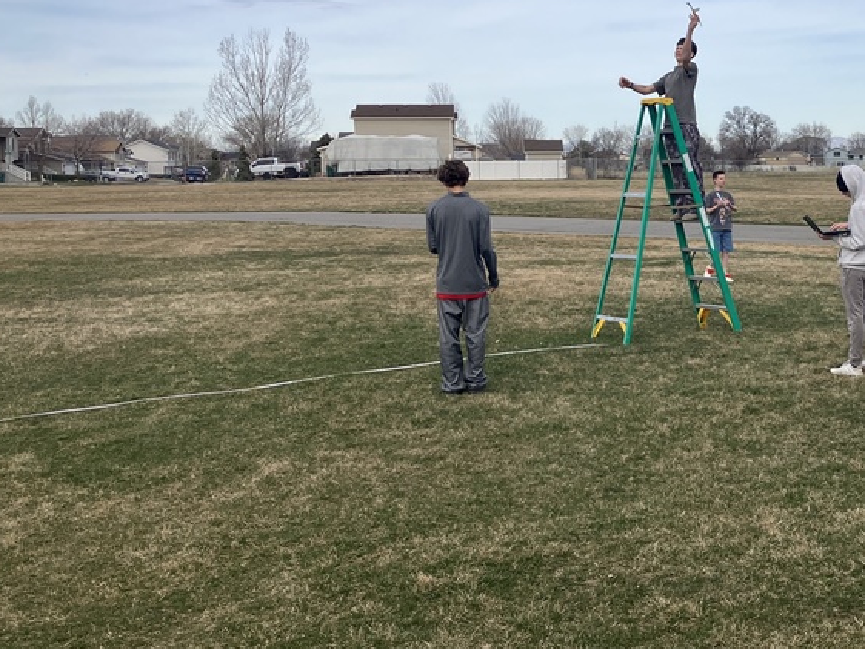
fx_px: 1275
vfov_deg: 28.4
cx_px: 768
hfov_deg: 35.4
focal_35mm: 51
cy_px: 231
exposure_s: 1/2114
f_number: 1.8
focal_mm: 3.99
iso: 32
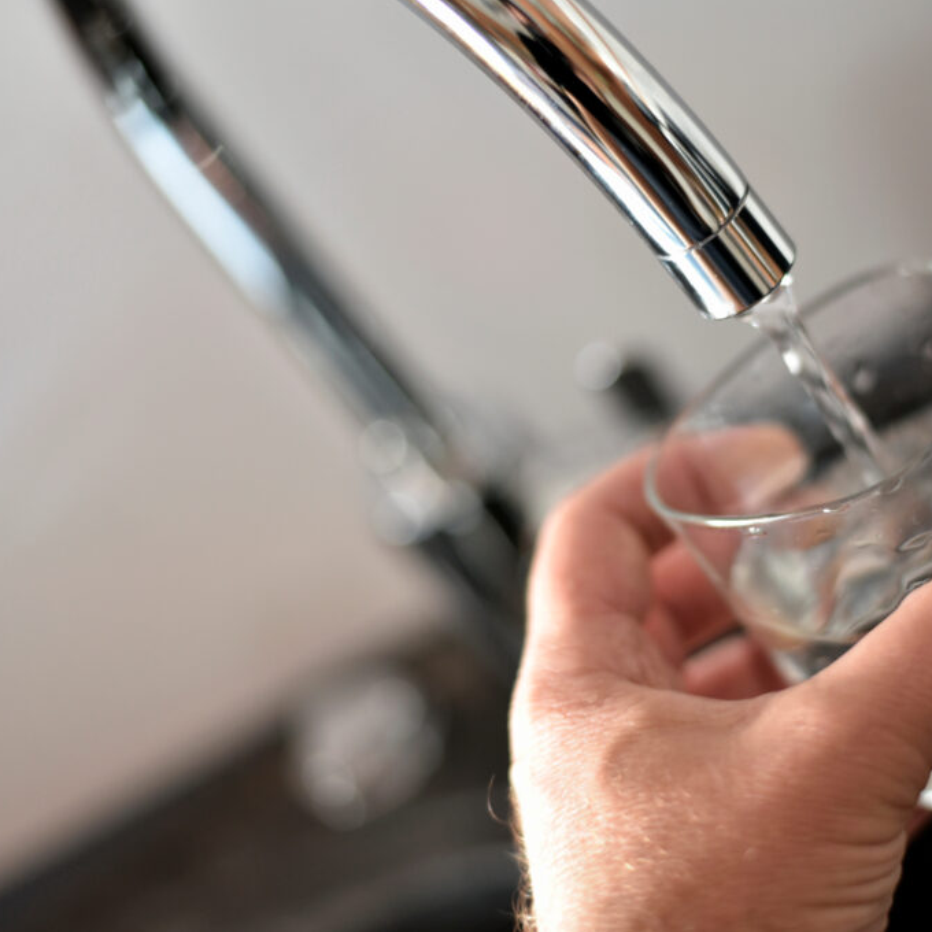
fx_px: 1950
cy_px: 466
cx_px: 661
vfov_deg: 26.9
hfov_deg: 26.6
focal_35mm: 64
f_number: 1.8
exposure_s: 1/40
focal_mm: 50
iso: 1000
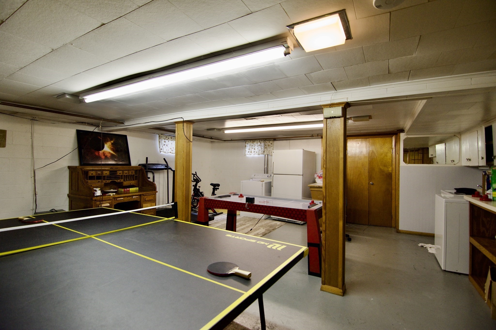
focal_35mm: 16
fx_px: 227
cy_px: 165
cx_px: 248
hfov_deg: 95.0
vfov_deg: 72.0
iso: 720
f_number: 4
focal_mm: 11
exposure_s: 1/60
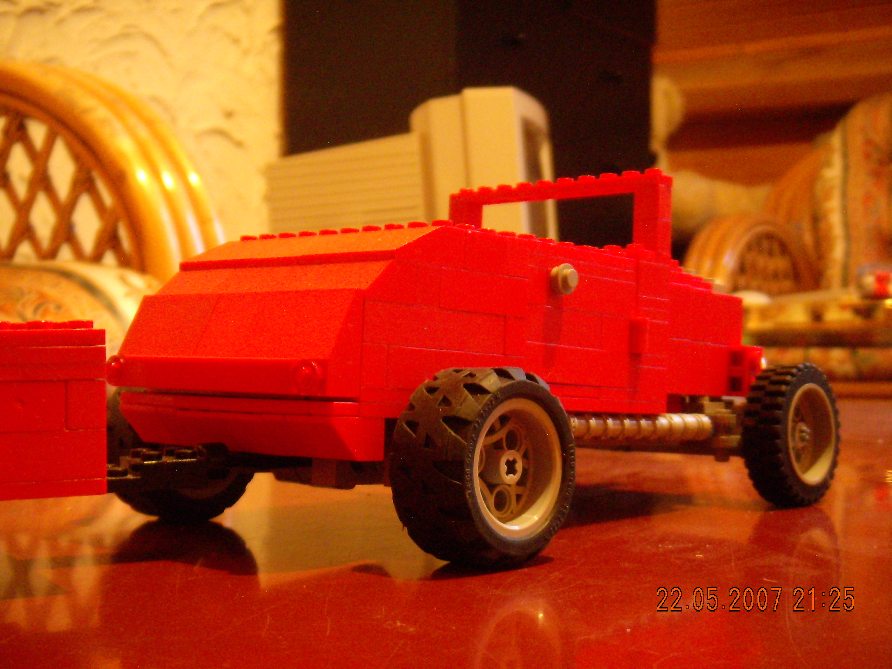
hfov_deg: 36.2
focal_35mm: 53
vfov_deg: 27.5
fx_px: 1366
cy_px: 334
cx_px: 446
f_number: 3.7
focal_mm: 8.9
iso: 400
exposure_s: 1/1.12
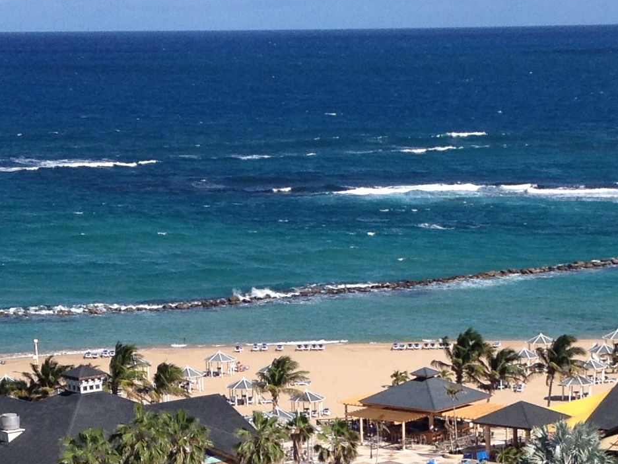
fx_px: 2178
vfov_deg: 11.8
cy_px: 630
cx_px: 454
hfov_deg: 16.1
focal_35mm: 122
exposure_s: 1/2404
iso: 50
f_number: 2.4
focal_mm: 4.28
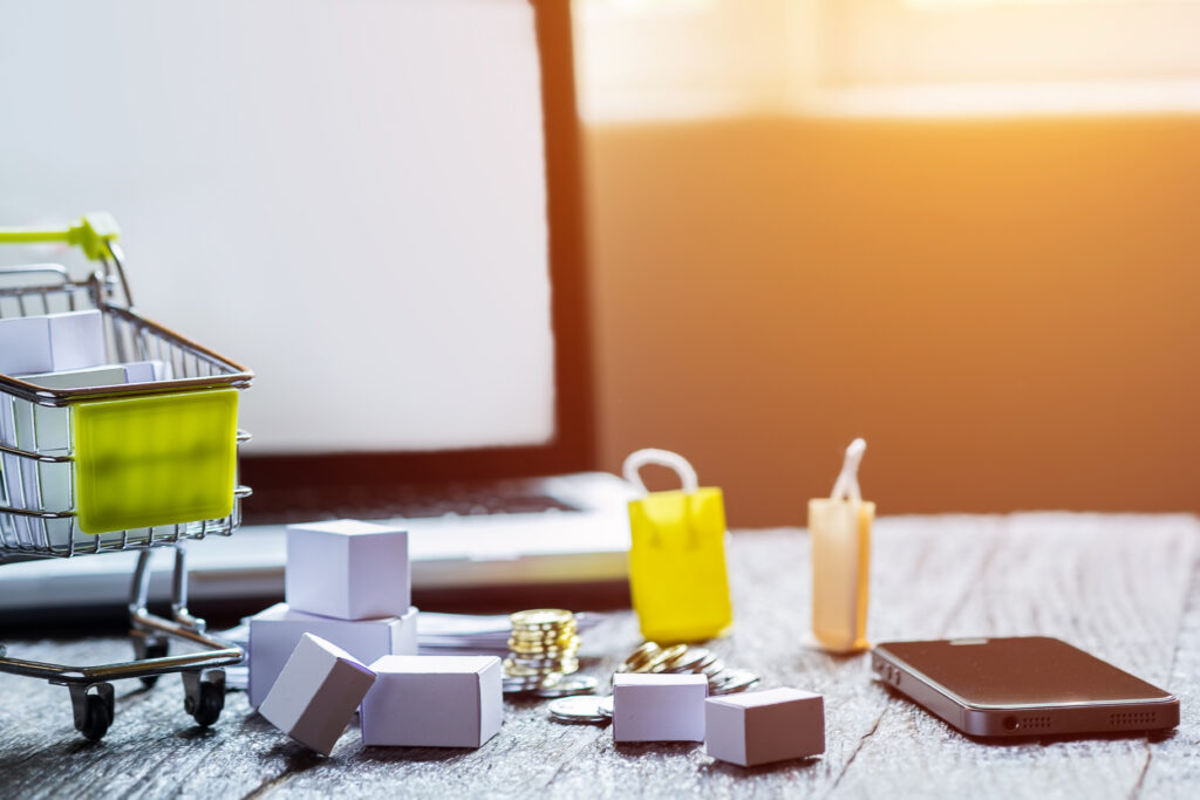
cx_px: 600
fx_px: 3000
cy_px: 400
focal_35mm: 90
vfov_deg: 15.2
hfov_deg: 22.6
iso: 320
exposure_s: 1/45
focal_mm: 60
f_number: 3.6
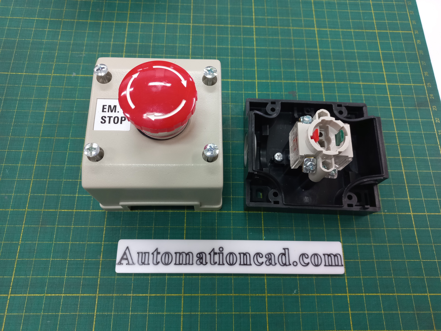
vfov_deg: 54.9
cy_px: 166
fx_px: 318
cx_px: 220
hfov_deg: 69.4
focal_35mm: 25
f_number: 1.8
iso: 200
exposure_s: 1/33.3
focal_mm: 4.6
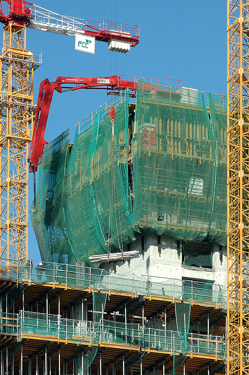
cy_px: 185
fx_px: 1943
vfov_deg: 11.0
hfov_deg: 7.3
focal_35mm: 187
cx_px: 120
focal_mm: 110
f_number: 9
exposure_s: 1/320
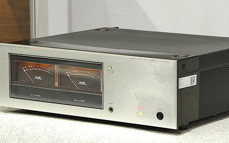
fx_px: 1217
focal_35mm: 195
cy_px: 79
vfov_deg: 6.7
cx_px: 134
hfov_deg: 10.7
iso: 400
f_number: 7.1
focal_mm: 24.2
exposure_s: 1/3.2
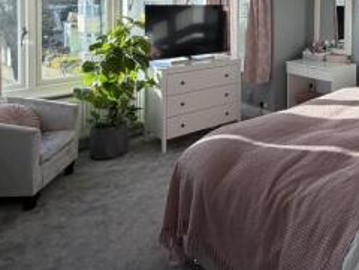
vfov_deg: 38.0
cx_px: 336
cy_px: 11
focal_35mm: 34
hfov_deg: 47.4
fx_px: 353
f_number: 2.2
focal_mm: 2.22
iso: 50
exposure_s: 1/206
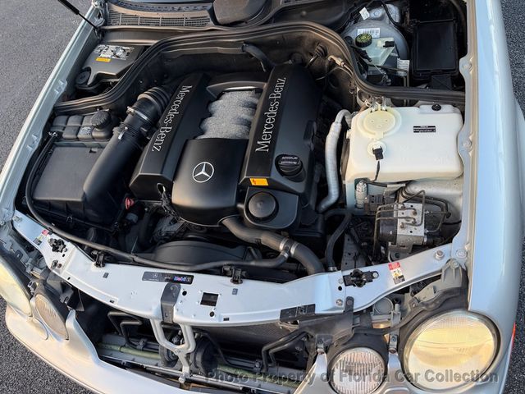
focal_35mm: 24
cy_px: 197
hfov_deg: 71.6
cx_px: 262
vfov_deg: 56.8
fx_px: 364
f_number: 1.78
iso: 80
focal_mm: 6.76
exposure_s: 1/201
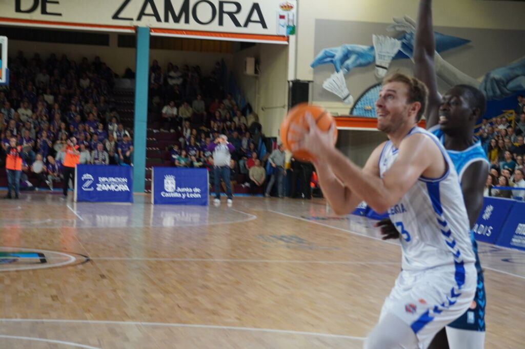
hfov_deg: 24.6
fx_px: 1202
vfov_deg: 16.5
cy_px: 174
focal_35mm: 82
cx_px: 262
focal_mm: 55
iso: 640
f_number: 4.5
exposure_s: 1/160
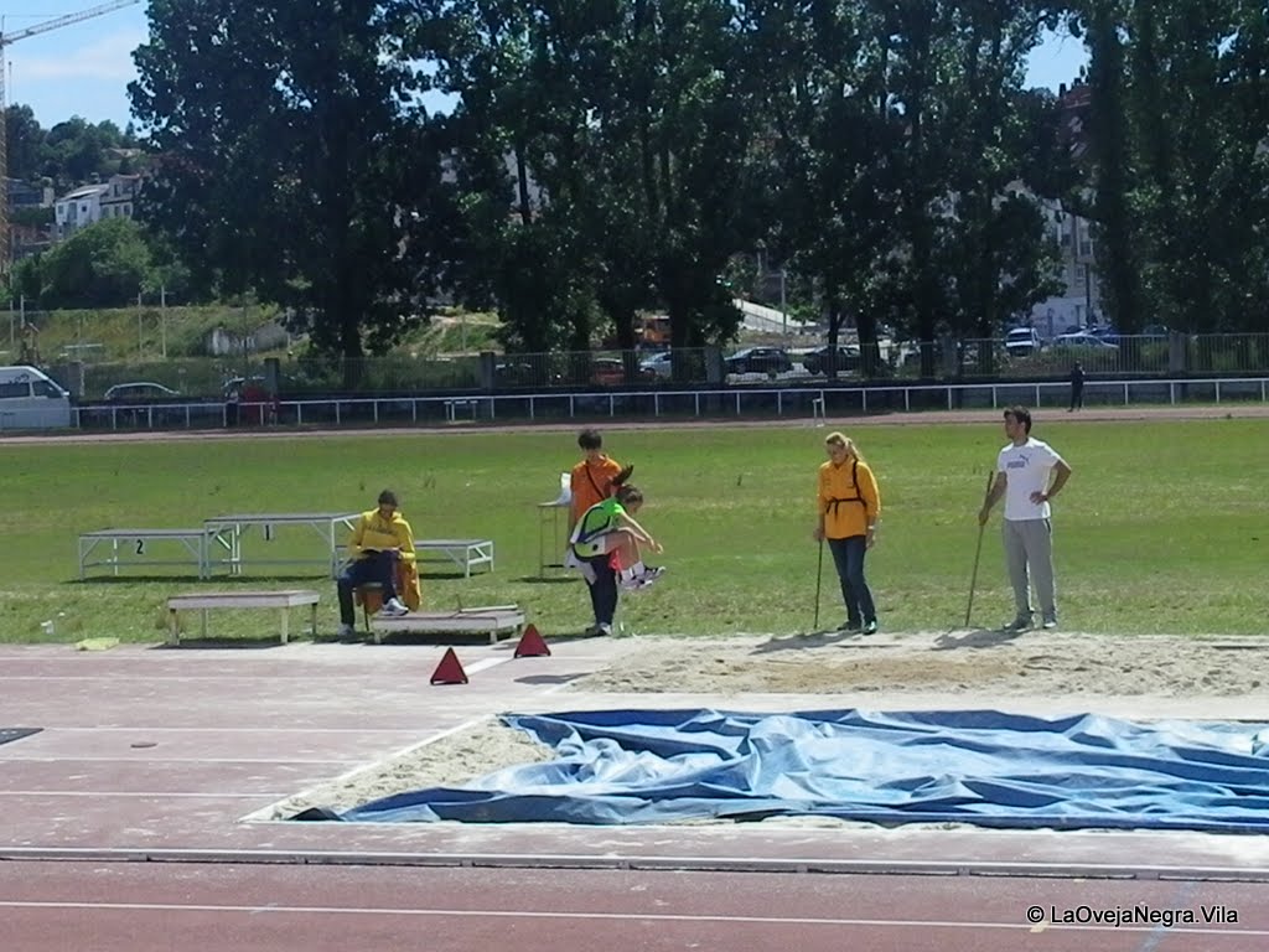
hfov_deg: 23.0
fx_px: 3116
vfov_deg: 17.4
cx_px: 634
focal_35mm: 85
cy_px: 476
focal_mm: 14.9
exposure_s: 1/500
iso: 640
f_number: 13.3
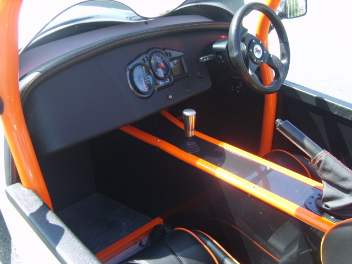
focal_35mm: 35
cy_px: 132
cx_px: 176
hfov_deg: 52.6
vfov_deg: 40.7
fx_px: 356
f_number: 2.8
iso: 50
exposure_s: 1/180
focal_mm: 7.4
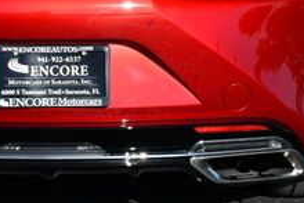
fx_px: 1867
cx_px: 29
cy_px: -61
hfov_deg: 9.3
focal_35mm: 221
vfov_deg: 6.2
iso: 100
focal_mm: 38
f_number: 8
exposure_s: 1/320
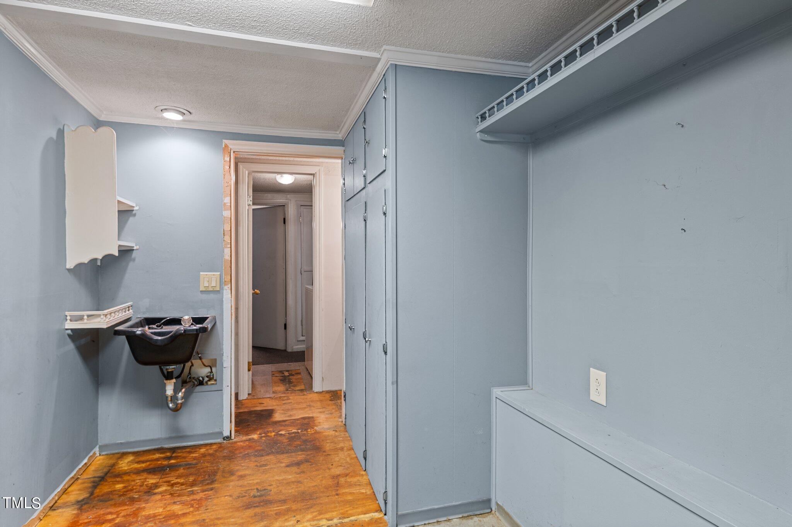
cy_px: 264
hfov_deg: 84.0
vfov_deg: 61.8
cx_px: 396
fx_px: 440
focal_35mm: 20
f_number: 6.3
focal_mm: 20
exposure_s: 1/2
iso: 400
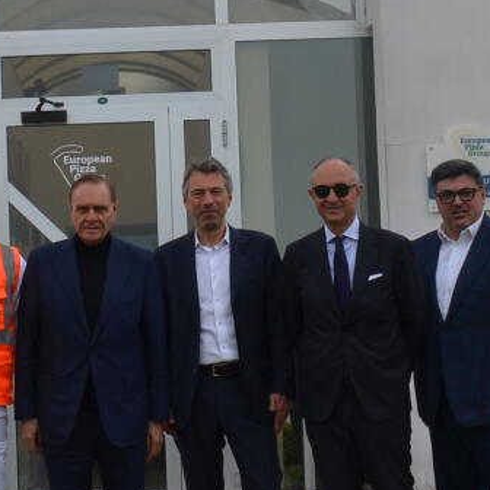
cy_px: 295
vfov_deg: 18.2
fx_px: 1530
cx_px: 156
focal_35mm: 96
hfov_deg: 18.1
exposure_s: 1/250
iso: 180
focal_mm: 21
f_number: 11
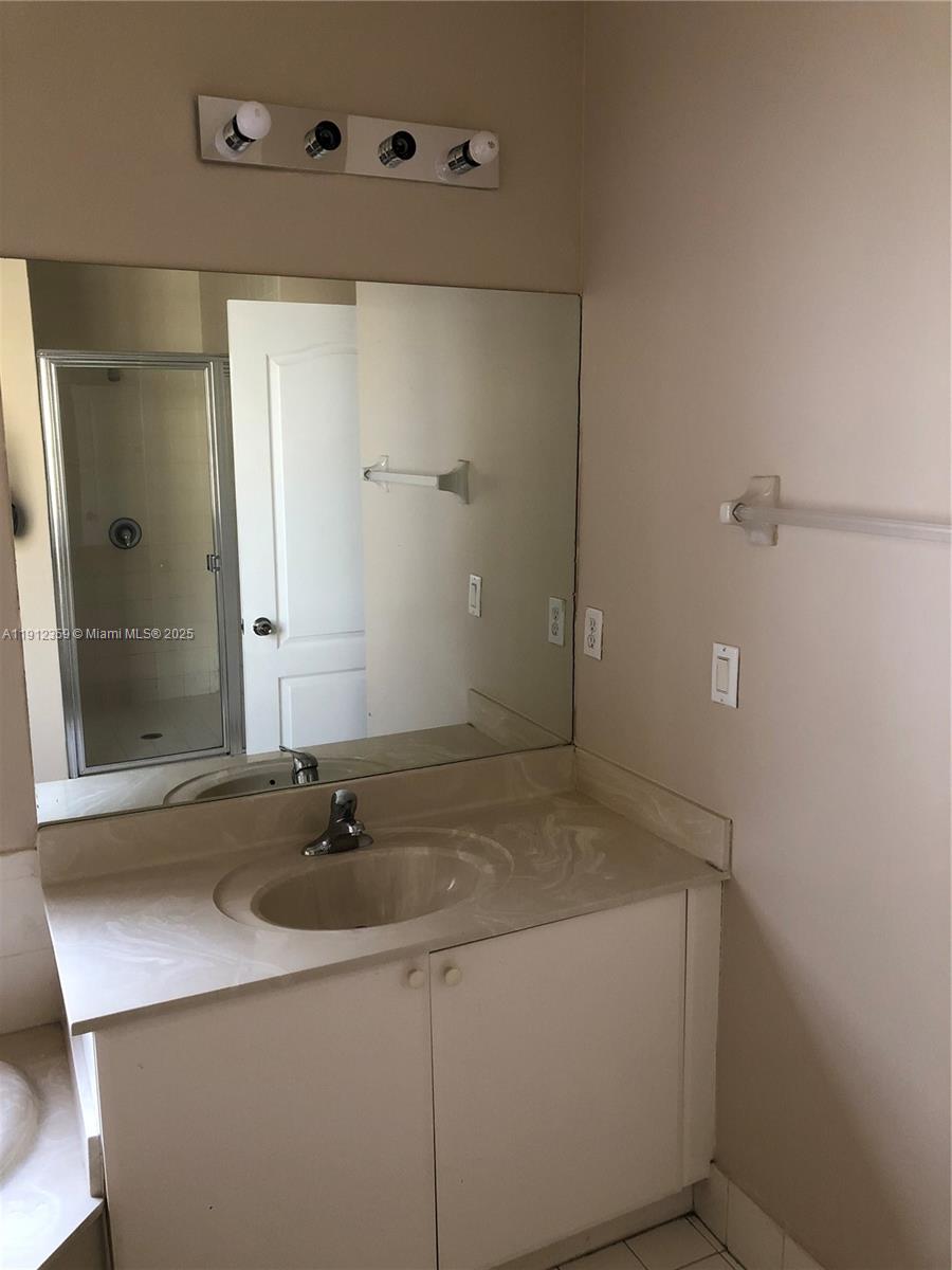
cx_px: 476
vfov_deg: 63.4
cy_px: 635
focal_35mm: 28
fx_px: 1027
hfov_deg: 49.7
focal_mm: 3.99
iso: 64
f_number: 1.8
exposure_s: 1/15
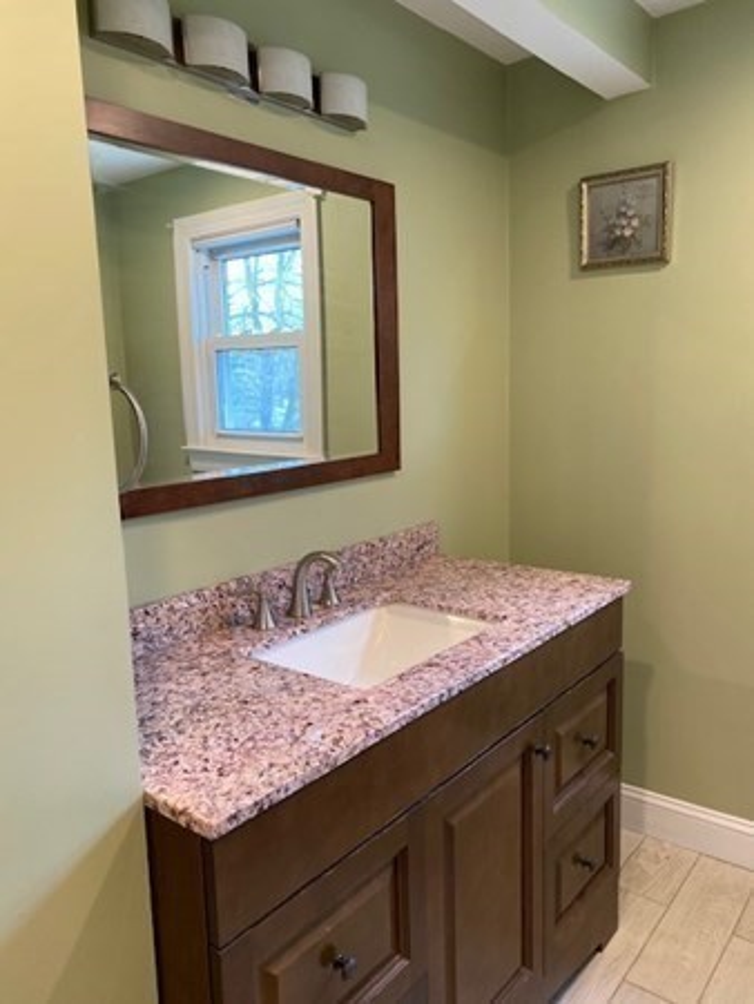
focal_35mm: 26
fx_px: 754
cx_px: 377
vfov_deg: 67.3
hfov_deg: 53.1
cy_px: 502
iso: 160
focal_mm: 4.25
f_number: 1.8
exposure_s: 1/60
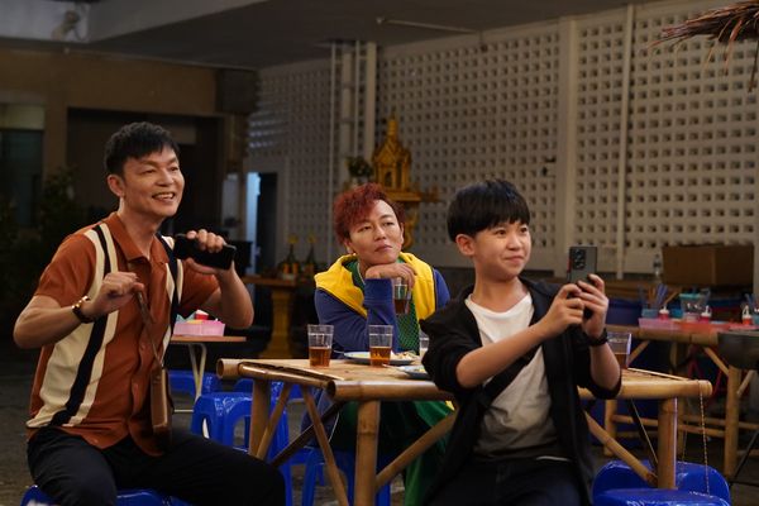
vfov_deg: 16.7
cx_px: 380
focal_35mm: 82
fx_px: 1729
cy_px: 253
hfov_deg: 24.8
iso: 4000
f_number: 2.8
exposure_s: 1/160
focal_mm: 55
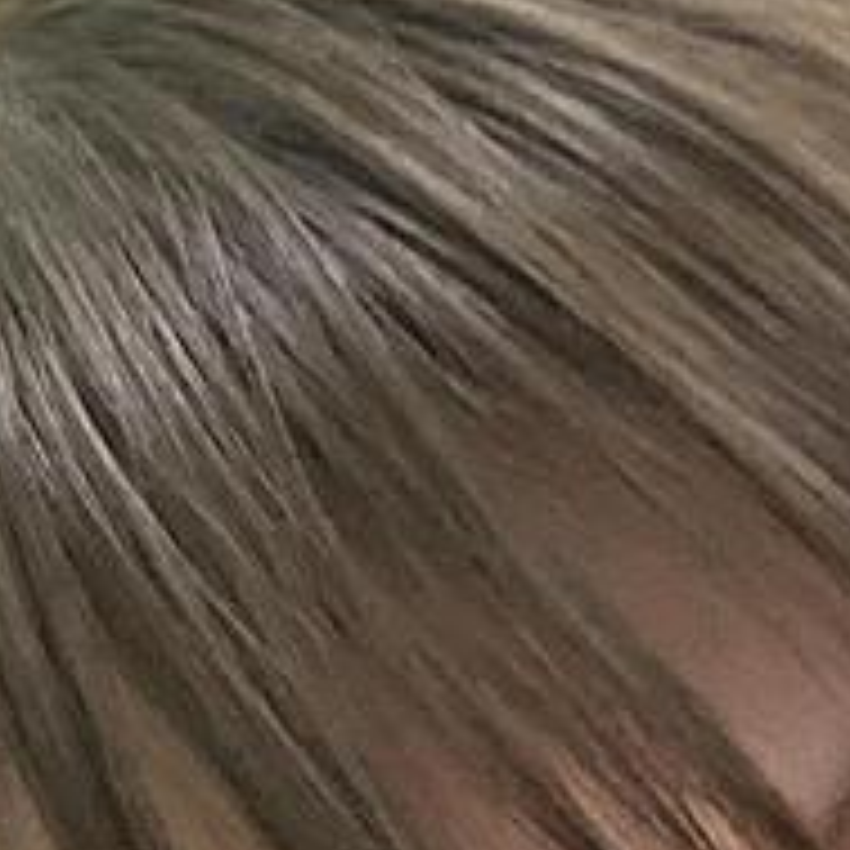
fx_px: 3834
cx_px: 1160
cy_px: 2330
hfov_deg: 12.2
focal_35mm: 138
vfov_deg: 10.2
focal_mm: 2.71
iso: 320
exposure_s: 1/50
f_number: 2.2
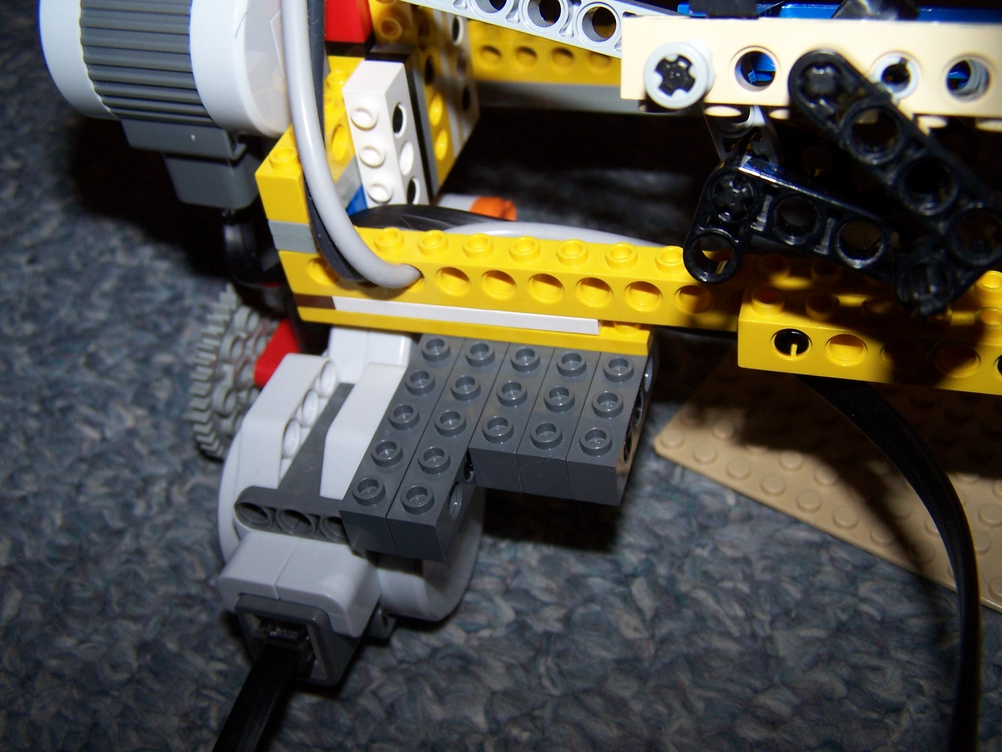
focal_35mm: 38
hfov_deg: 49.0
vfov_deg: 37.7
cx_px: 501
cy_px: 376
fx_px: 1100
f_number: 2.8
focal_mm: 6.3
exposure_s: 1/60
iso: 80
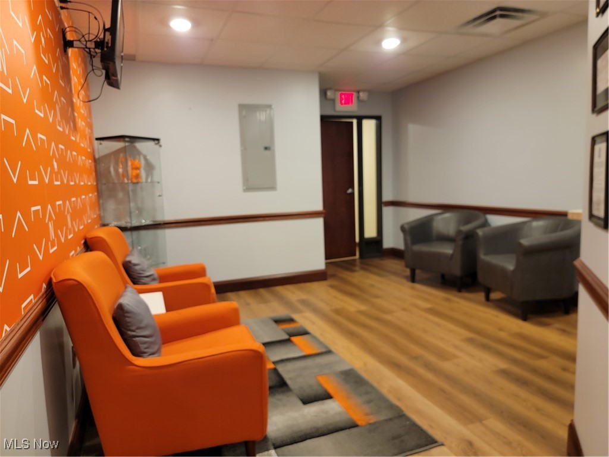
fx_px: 422
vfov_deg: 56.8
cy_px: 228
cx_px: 304
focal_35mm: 24
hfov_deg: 71.6
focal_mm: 6.7
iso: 320
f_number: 1.8
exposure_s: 1/40
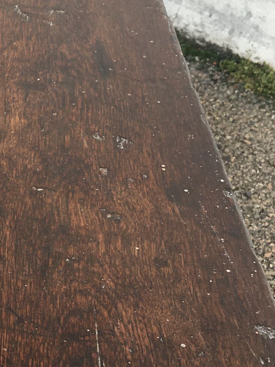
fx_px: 1006
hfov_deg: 14.5
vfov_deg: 20.6
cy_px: 233
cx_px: -144
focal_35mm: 95
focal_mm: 4.15
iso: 25
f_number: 2.2
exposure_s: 1/578
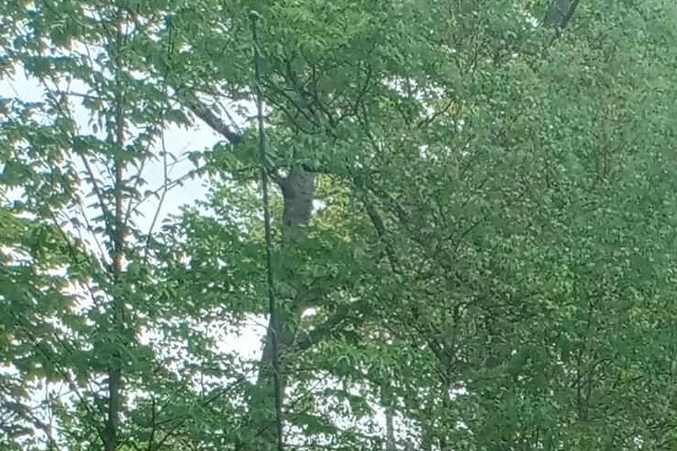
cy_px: 1020
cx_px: 1367
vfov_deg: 10.2
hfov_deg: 14.3
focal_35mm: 119
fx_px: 2237
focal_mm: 3.61
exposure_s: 1/1031
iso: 100
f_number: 1.8
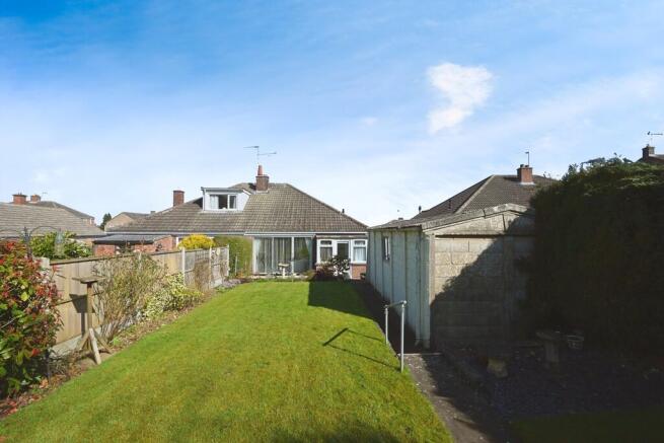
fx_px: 258
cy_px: 222
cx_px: 332
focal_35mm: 14
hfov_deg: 104.2
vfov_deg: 81.2
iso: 100
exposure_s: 1/320
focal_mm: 14
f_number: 9
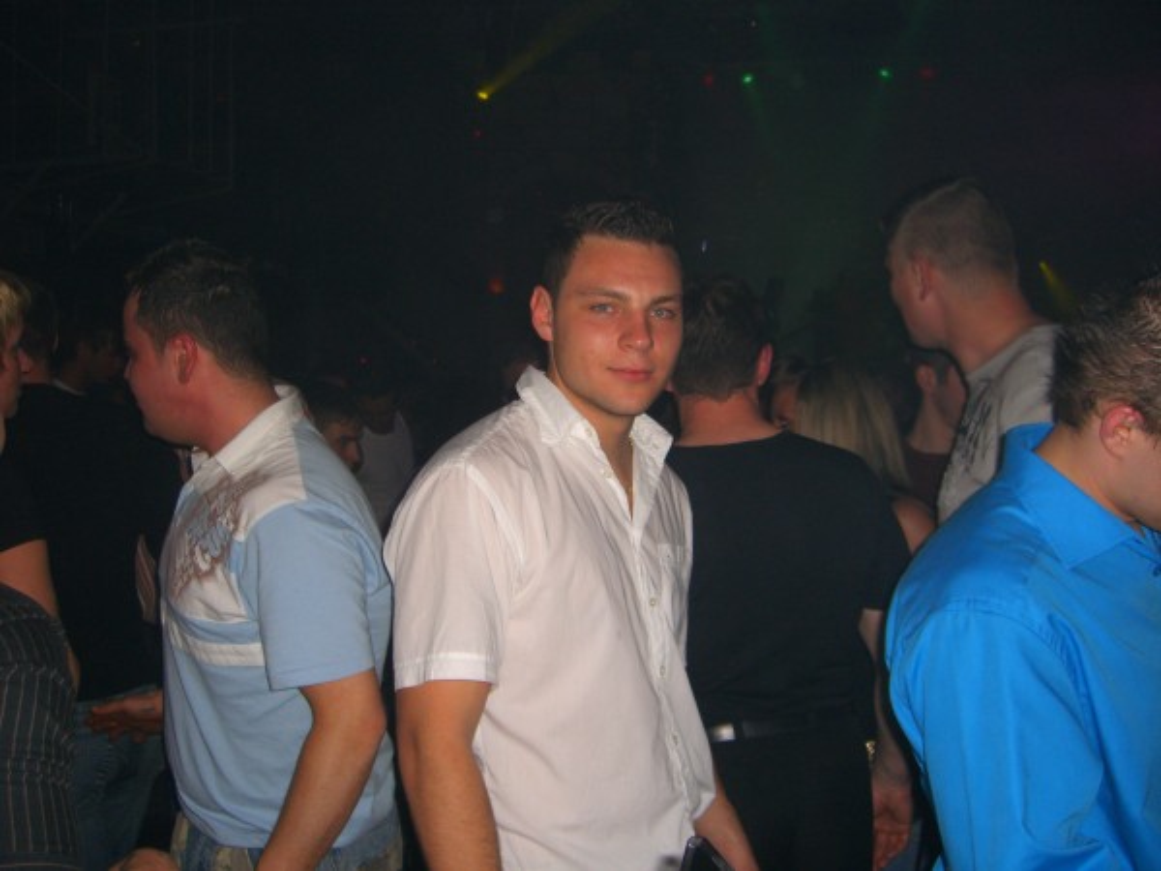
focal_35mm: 38
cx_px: 580
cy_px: 436
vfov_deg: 37.7
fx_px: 1274
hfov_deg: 49.0
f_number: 2.8
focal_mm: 7.9
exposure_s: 1/60
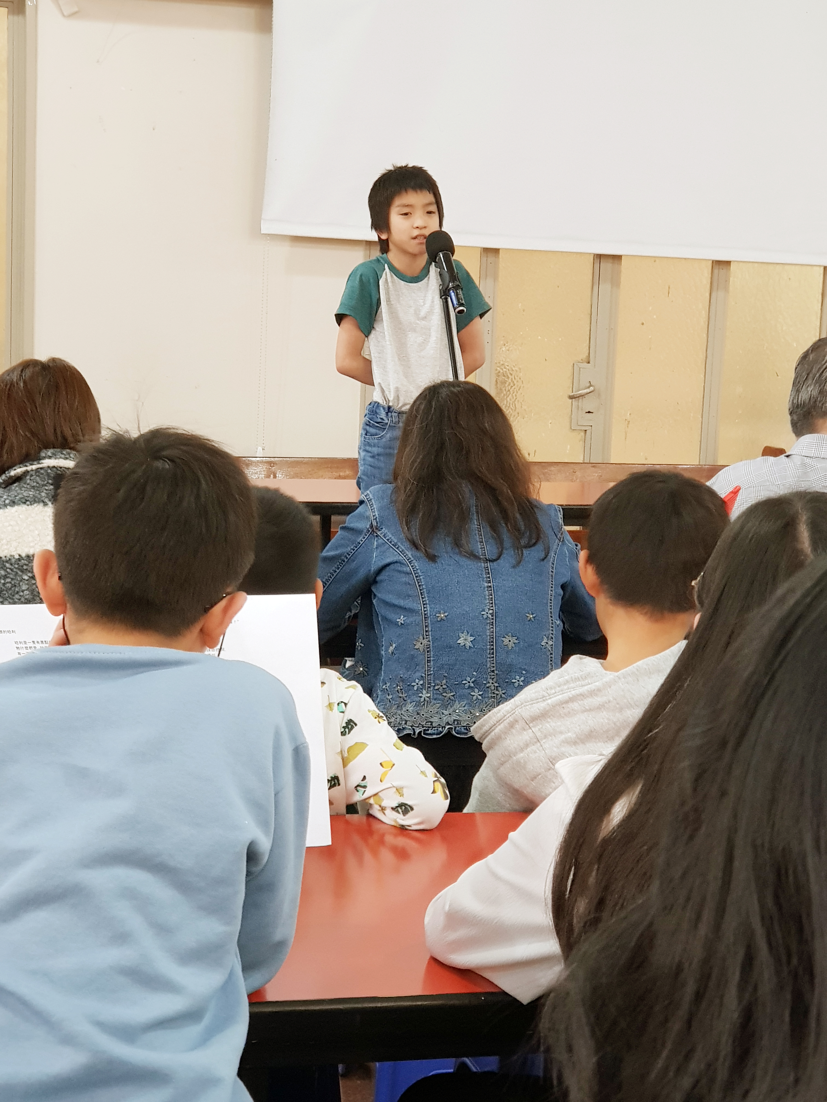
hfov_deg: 28.0
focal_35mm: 52
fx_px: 1656
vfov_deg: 36.8
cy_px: 551
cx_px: 414
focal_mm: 6
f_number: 2.4
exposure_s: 1/20
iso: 200
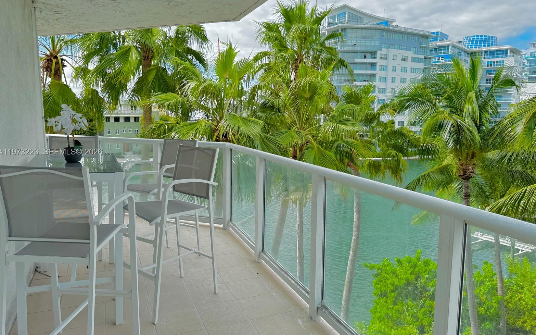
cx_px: 270
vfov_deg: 47.5
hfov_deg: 70.4
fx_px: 380
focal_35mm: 26
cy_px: 152
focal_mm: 6.76
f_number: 1.78
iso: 80
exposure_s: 1/952
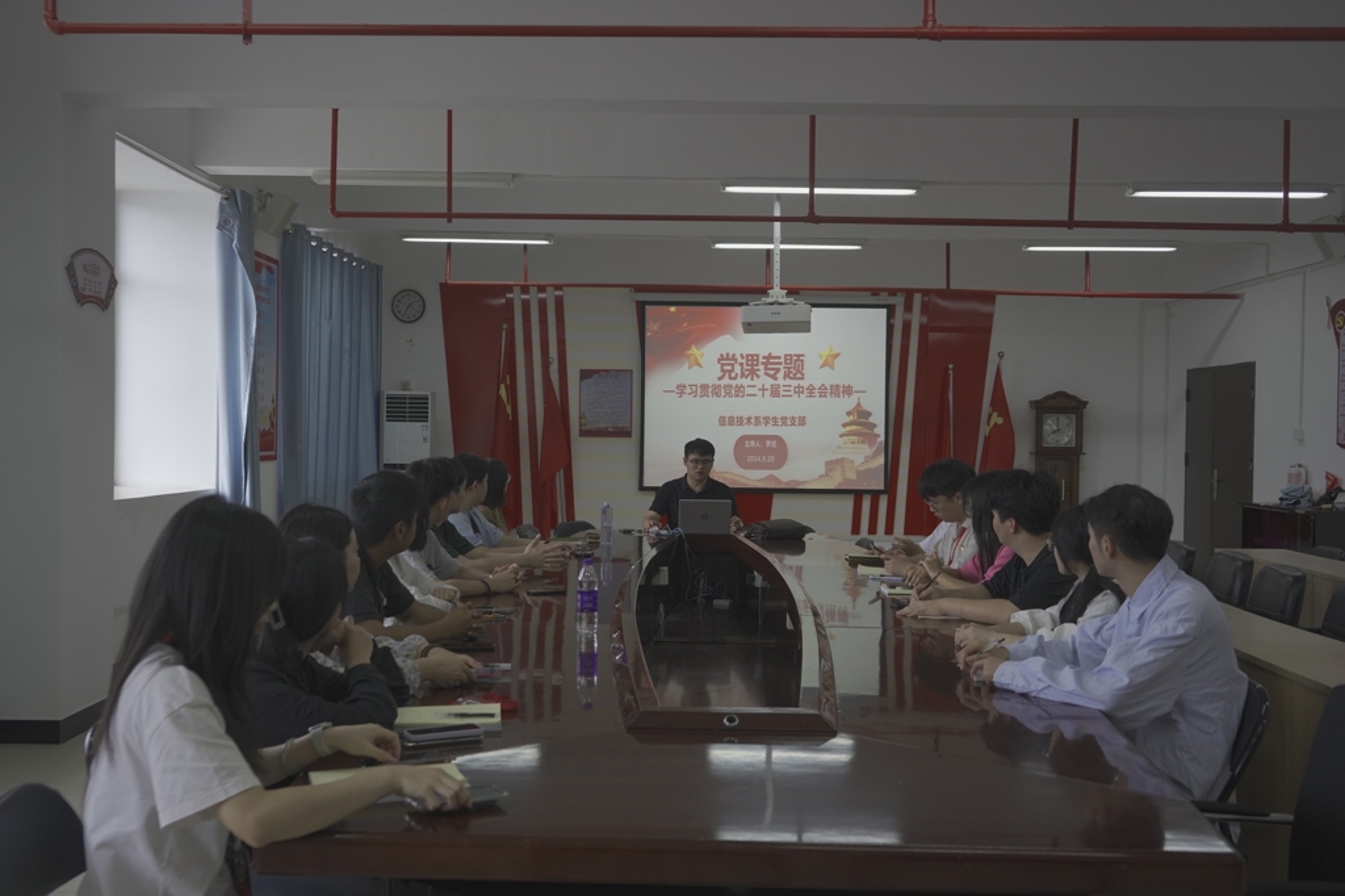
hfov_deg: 57.2
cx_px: 672
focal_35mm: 33
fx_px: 1232
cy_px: 448
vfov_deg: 39.9
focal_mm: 33
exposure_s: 1/200
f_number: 5.6
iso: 800
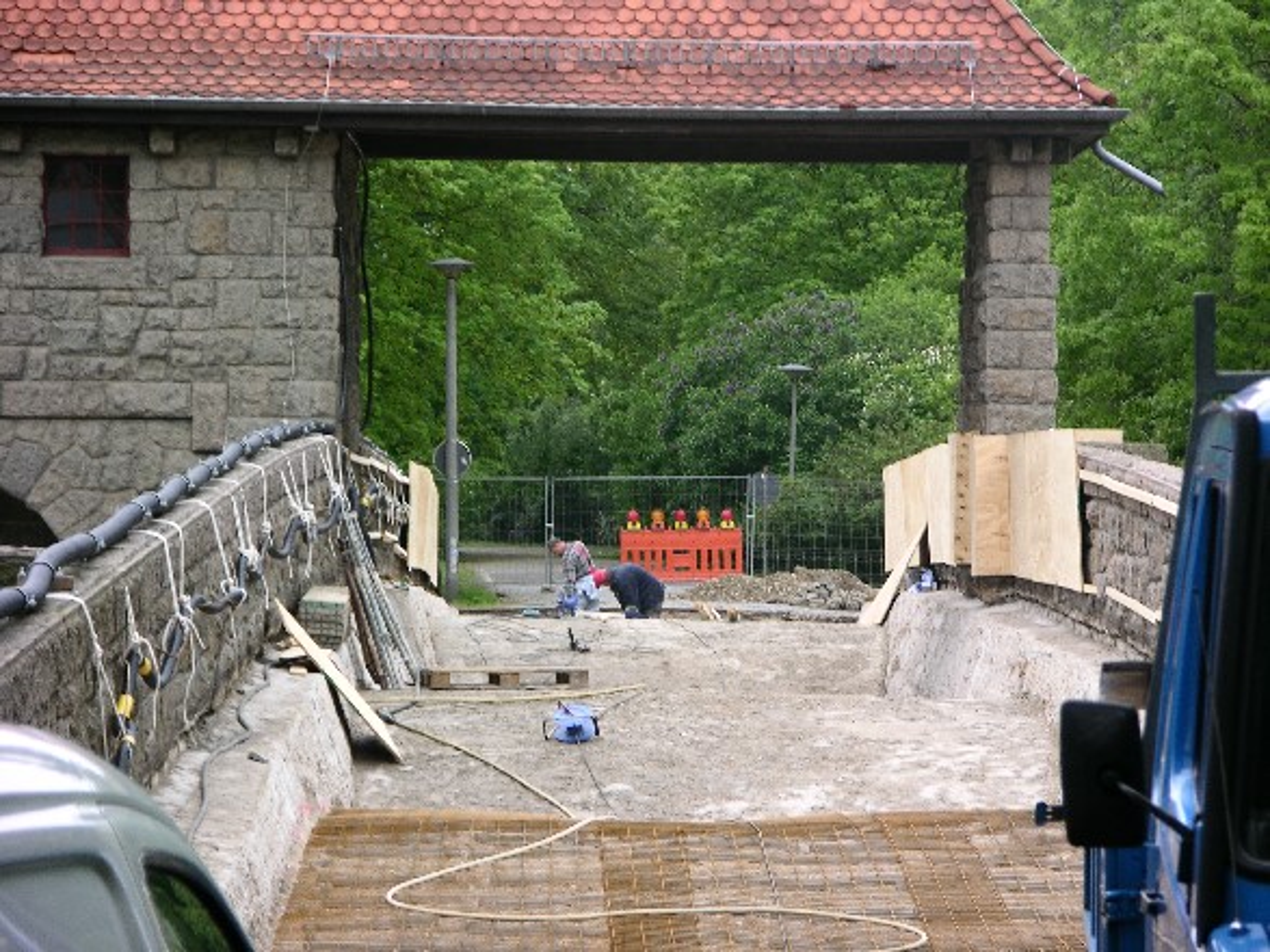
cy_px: 476
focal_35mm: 180
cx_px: 635
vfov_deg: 8.2
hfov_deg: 11.0
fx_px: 6603
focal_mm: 44.7
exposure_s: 1/54.7
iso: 50
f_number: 4
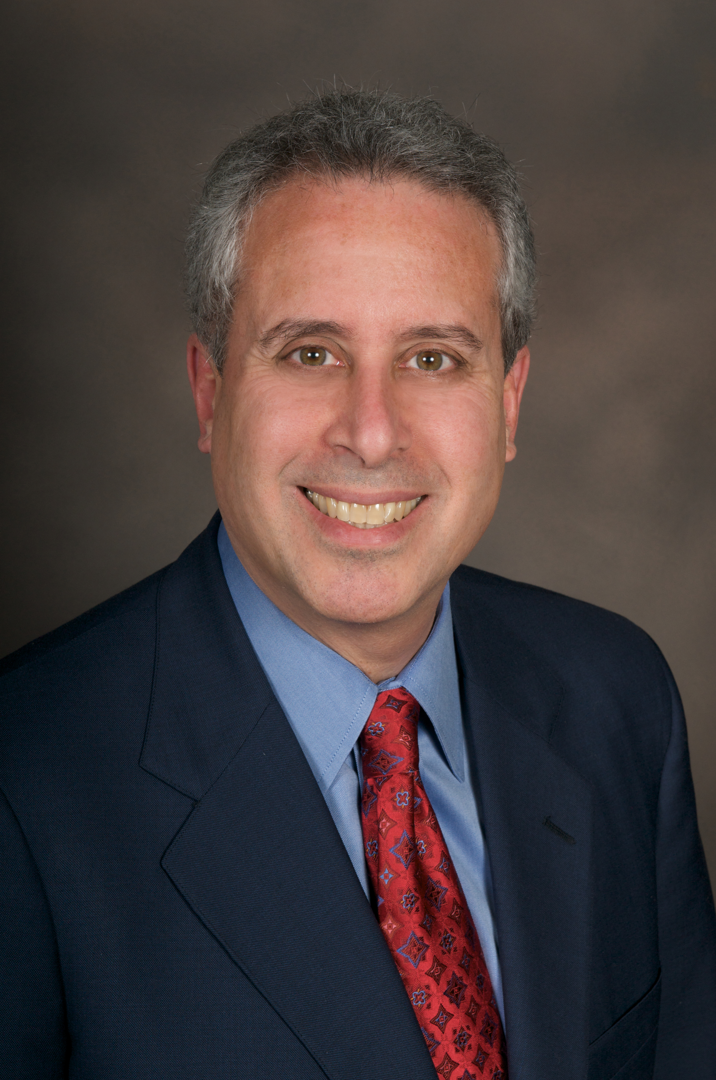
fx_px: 2786
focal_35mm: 93
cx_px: 358
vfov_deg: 21.9
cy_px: 540
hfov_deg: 14.6
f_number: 11
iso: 200
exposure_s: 1/250
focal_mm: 62
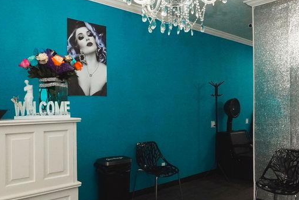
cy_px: 107
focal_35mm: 33
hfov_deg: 57.2
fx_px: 274
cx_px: 146
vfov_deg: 40.0
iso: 4000
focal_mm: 11
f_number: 16
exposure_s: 1/30
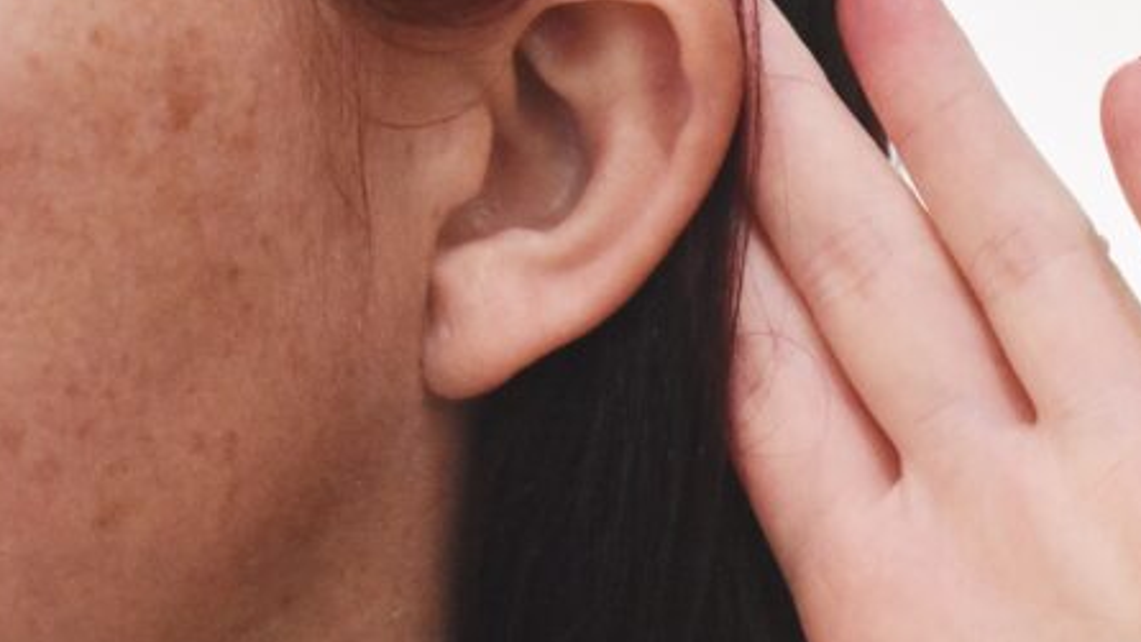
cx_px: 1200
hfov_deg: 12.3
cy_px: 556
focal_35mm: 173
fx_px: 5235
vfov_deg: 7.0
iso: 4000
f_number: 5.3
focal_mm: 48
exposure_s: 1/60
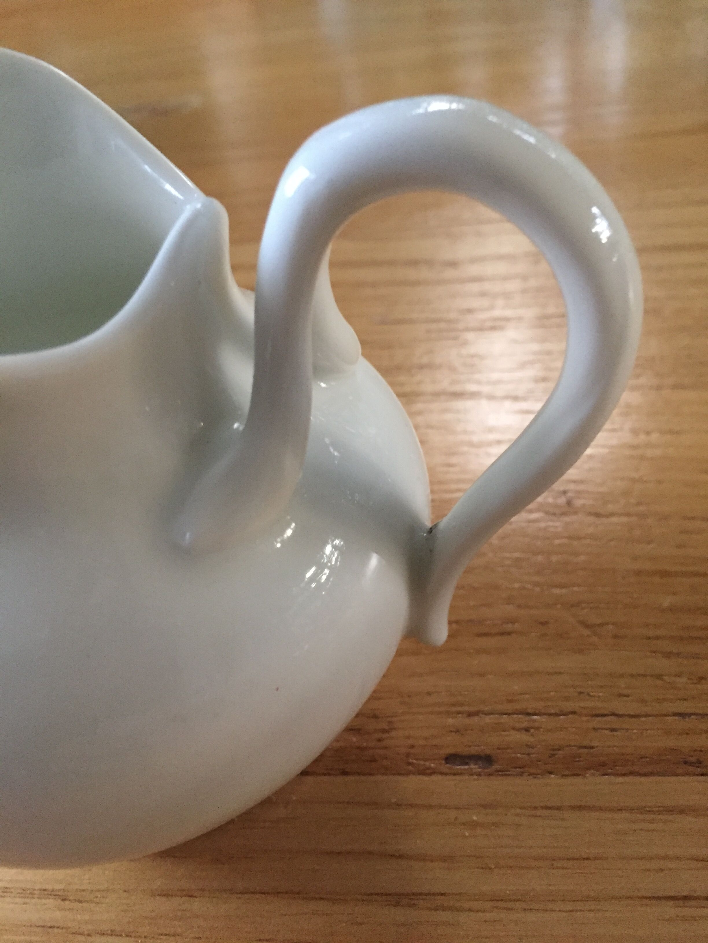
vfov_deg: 61.7
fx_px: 791
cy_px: 472
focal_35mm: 29
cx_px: 354
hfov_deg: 48.2
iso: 250
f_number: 2.2
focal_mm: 4.15
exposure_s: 1/33
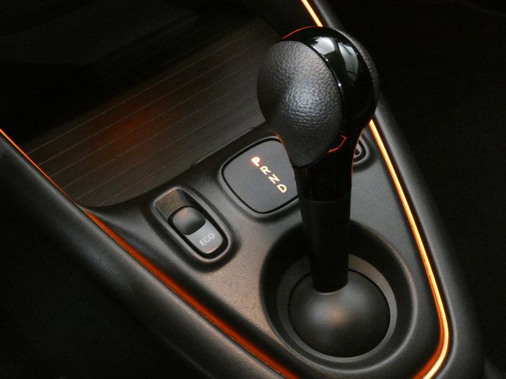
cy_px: 190
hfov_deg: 34.9
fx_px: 804
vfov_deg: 26.6
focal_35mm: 55
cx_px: 253
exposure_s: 1/8
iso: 1600
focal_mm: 9.9
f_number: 4
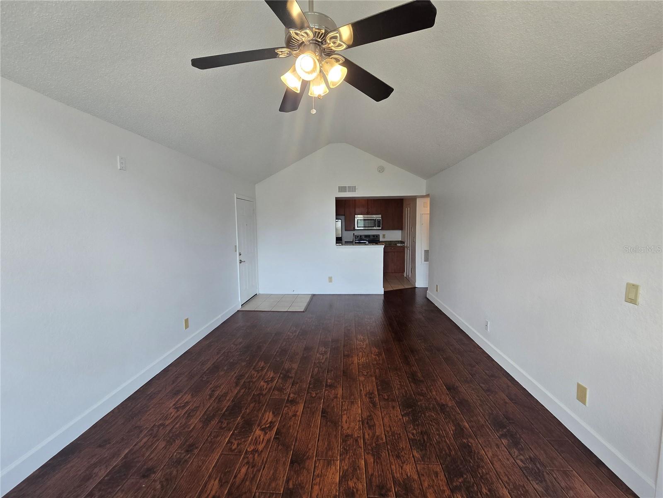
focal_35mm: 13
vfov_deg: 89.9
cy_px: 249
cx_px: 332
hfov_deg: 106.2
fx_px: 249
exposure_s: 1/60
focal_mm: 2.2
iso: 80
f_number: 2.2
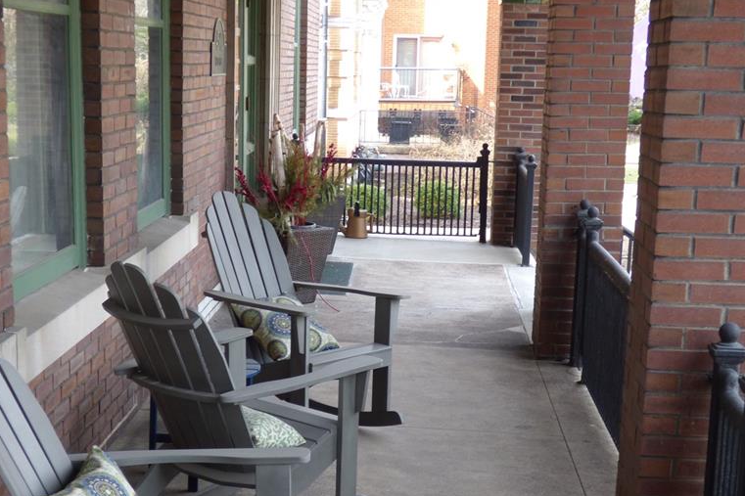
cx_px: 338
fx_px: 1303
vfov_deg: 21.4
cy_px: 358
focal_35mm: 63
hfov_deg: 31.9
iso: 125
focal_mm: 7.79
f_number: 3.7
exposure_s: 1/60
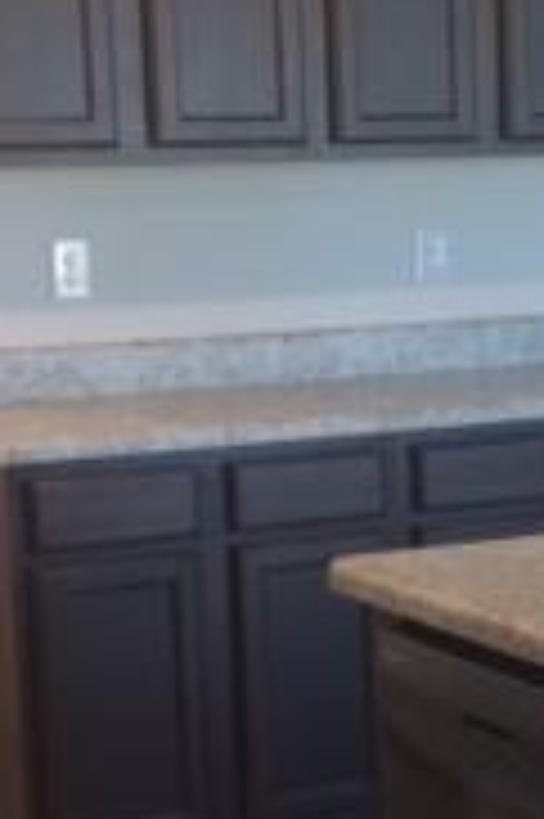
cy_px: 554
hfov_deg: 12.7
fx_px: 2407
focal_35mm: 106
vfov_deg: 19.2
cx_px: 607
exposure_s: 1/30
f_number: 2.2
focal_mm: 4.15
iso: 64
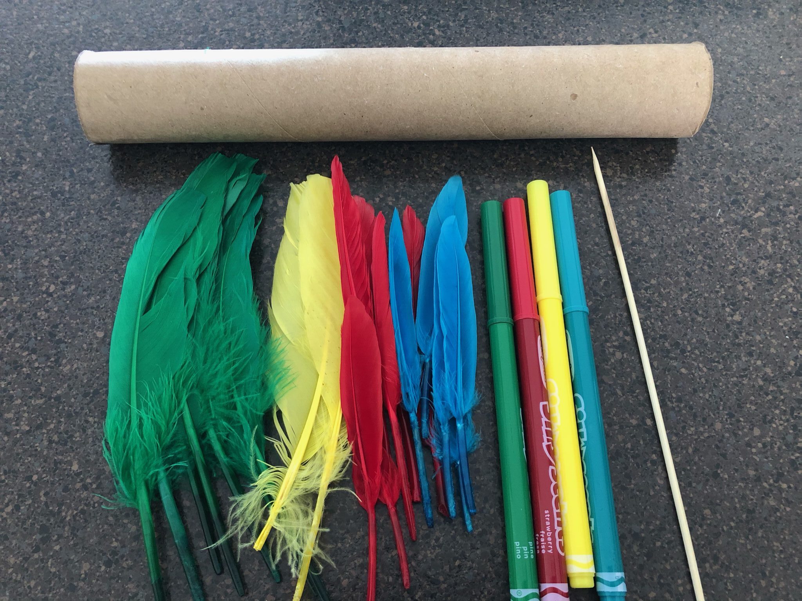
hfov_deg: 63.4
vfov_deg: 49.7
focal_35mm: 28
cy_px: 300
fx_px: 649
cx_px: 401
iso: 100
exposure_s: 1/13
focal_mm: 3.99
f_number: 1.8
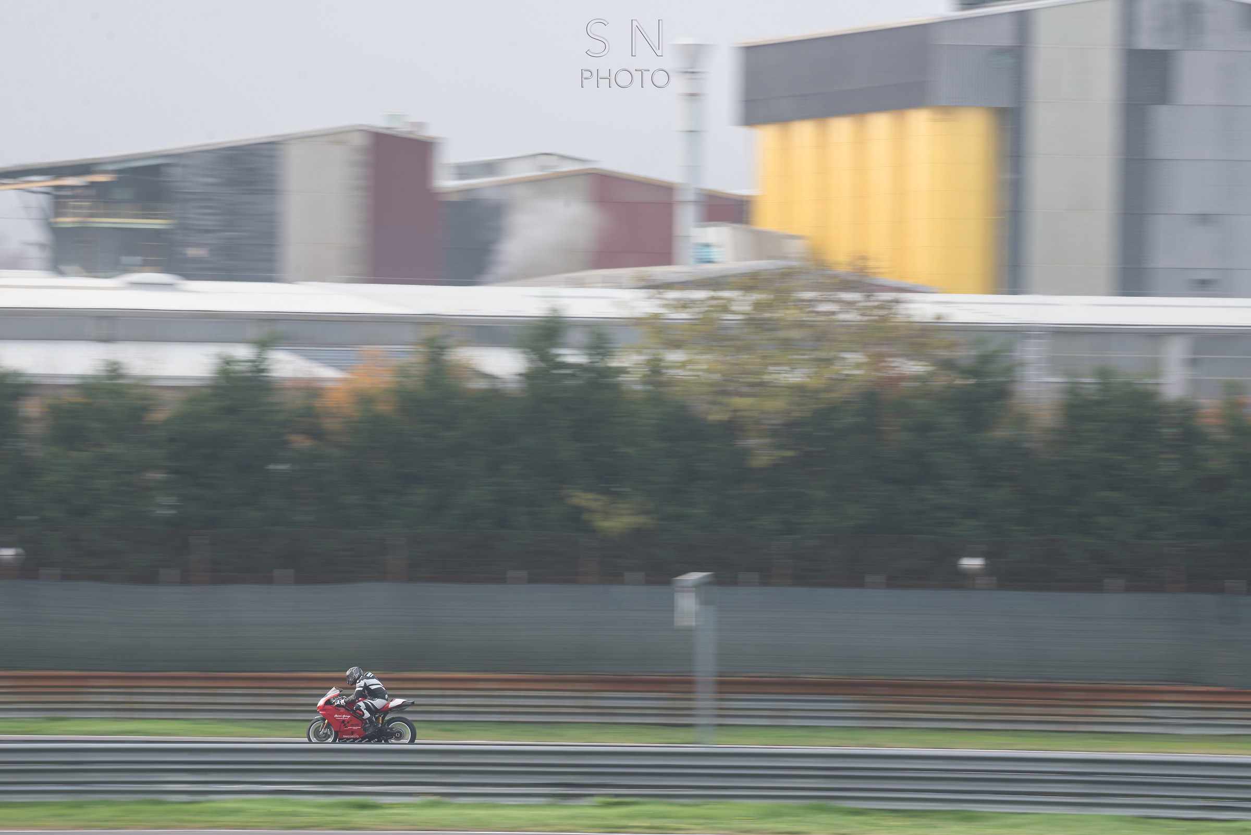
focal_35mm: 200
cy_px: 418
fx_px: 6952
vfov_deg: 6.9
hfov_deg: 10.3
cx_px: 626
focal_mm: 200
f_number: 10
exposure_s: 1/100
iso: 200
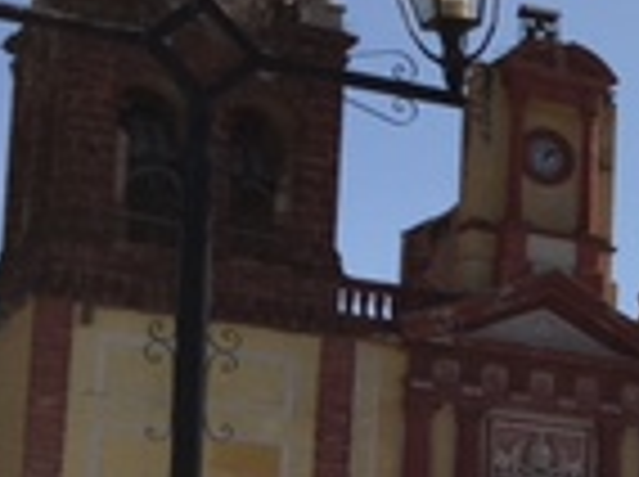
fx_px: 2414
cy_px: 567
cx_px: 1328
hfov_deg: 12.9
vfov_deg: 11.1
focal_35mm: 131
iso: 25
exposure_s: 1/3497
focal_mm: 4.15
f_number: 2.2
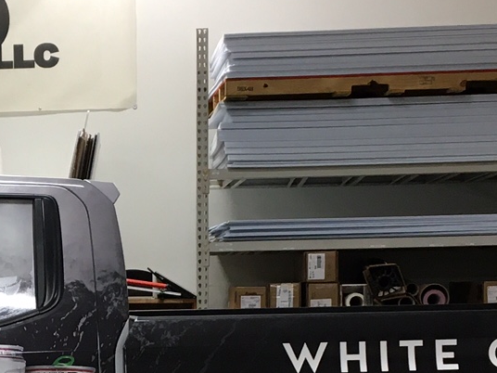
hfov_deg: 17.6
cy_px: 424
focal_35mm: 109
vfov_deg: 13.3
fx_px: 1565
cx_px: 4
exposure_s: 1/30
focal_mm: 4.15
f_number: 2.2
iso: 50
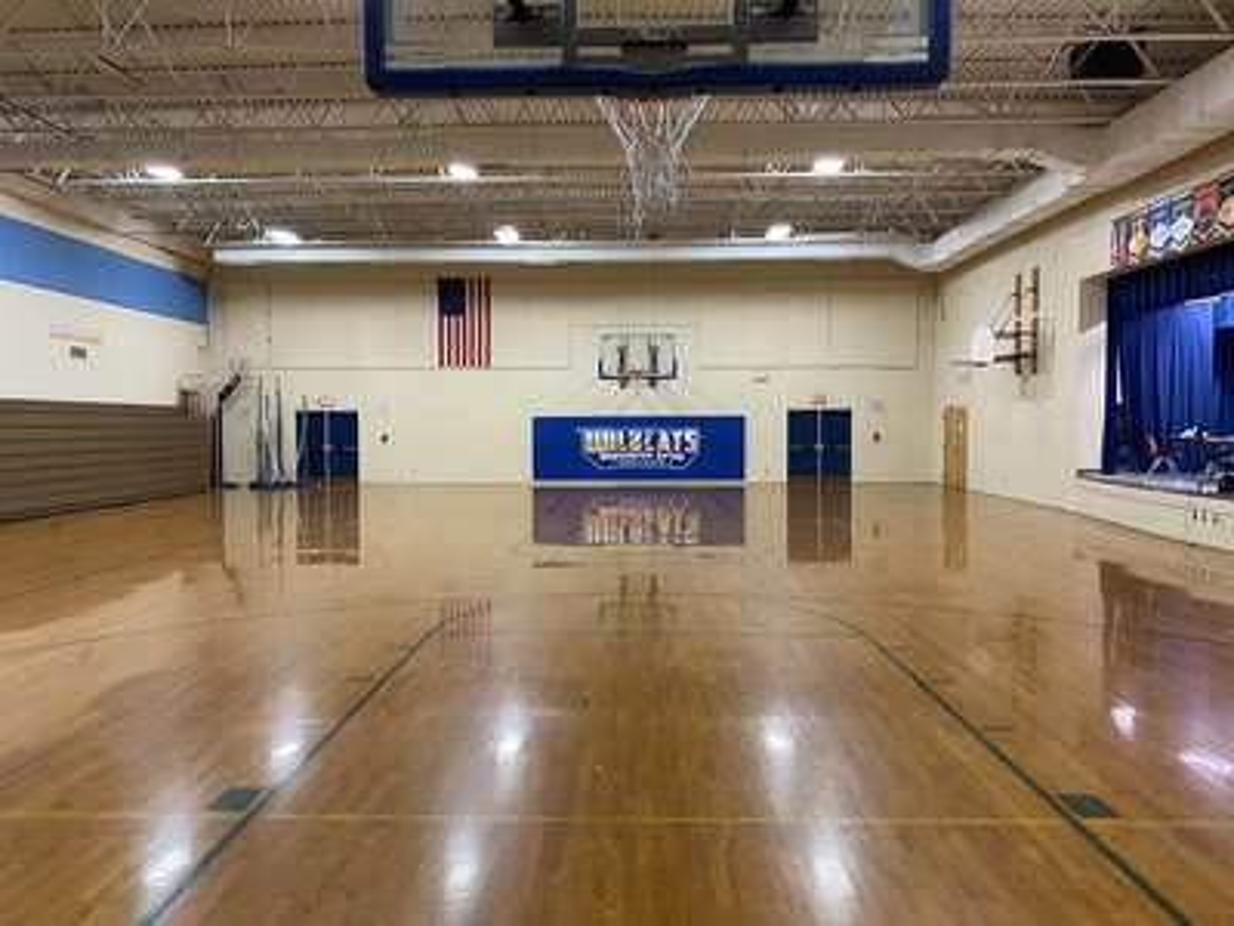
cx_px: 617
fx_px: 927
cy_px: 463
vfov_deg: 53.1
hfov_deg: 67.3
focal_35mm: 26
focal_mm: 4.25
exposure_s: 1/60
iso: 200
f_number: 1.8
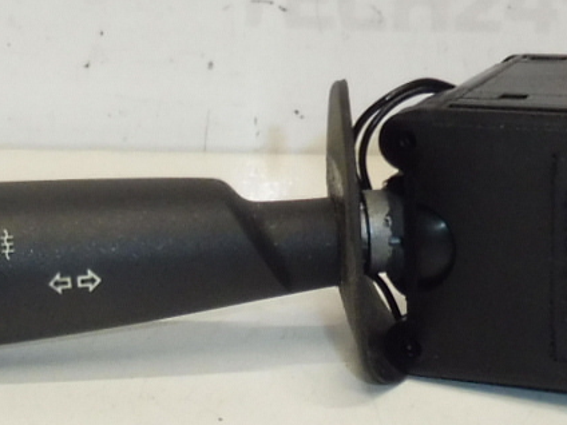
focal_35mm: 116
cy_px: 532
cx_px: 259
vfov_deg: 12.4
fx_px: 1900
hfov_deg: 17.0
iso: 200
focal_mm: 4.3
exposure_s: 1/160
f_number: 3.5
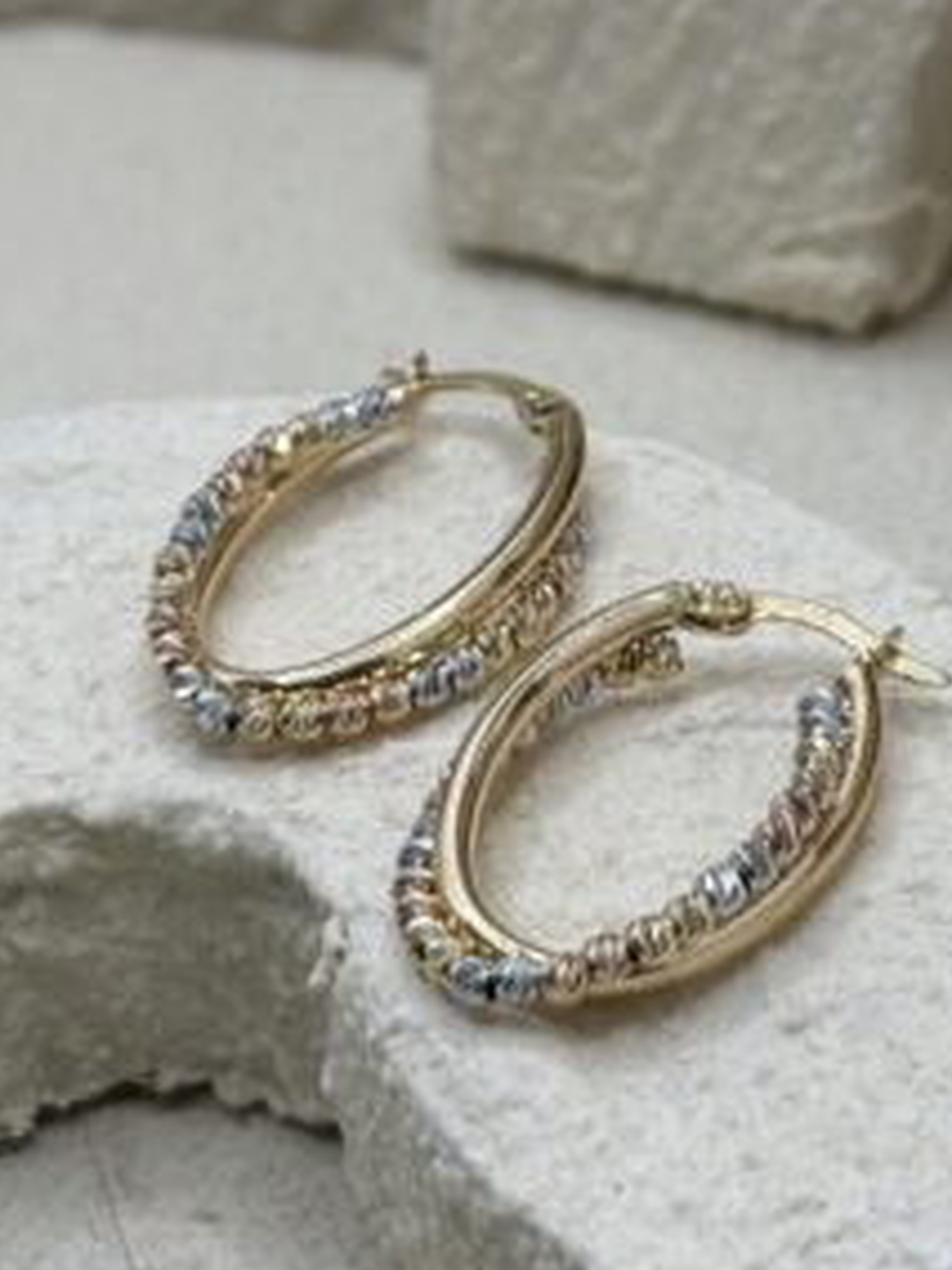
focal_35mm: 90
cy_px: 575
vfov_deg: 21.8
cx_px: 518
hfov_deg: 16.4
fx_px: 3300
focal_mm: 6.86
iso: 80
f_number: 1.78
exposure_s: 1/1227
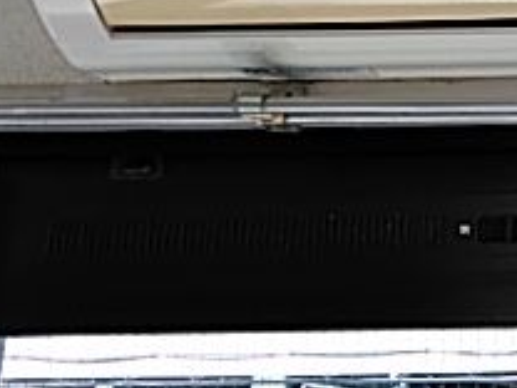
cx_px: 604
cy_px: -134
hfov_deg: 22.0
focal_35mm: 83
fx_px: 1240
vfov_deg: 16.7
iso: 117
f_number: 2.2
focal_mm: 3.46
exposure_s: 1/125
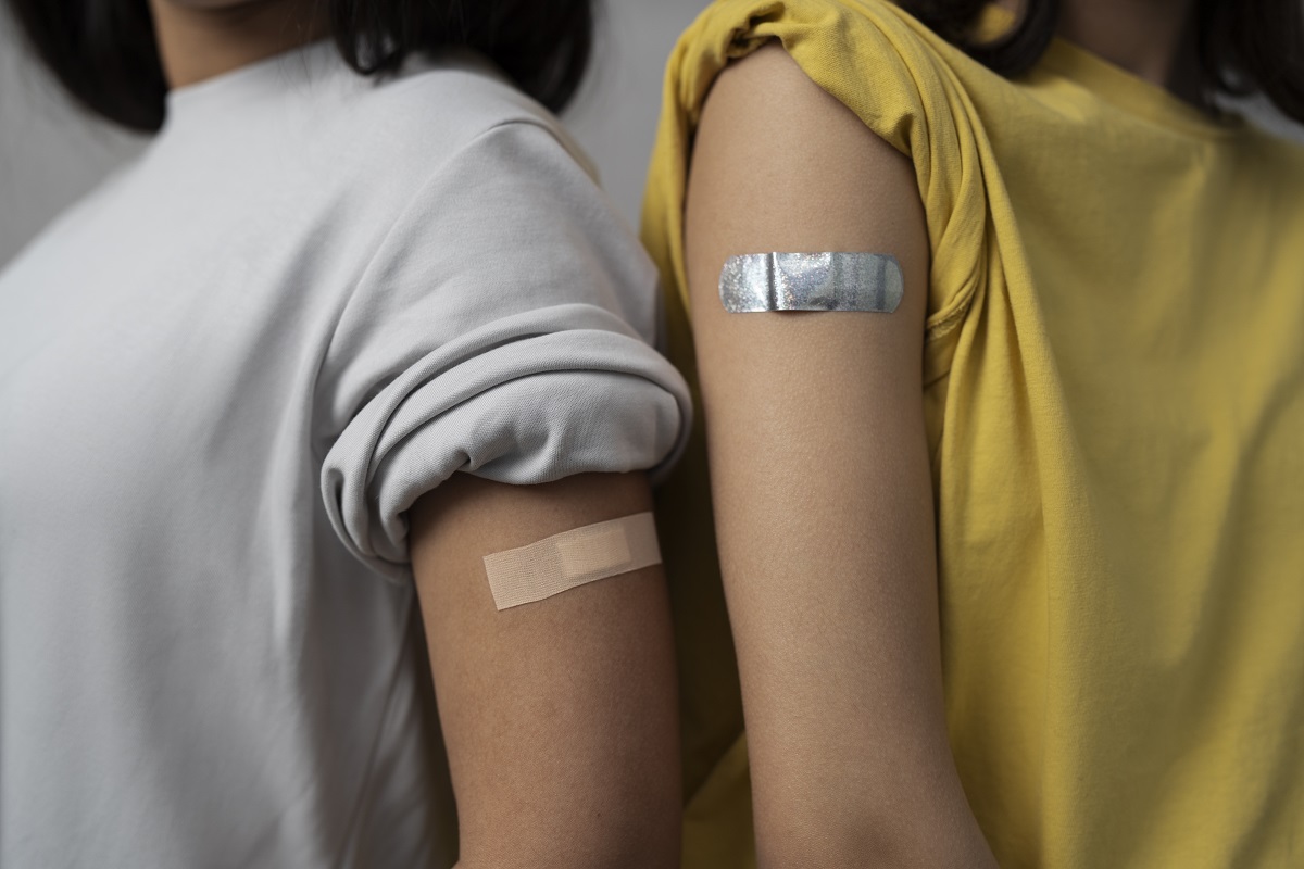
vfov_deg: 37.9
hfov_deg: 54.4
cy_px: 434
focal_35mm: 35
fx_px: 1268
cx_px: 652
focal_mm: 35
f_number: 2.2
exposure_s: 1/200
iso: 320
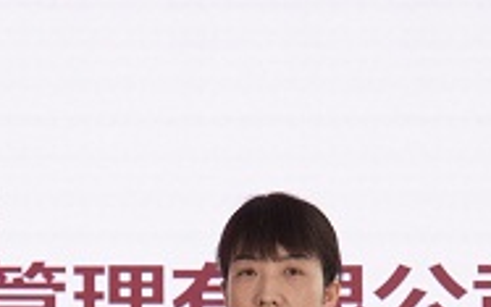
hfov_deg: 10.2
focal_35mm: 205
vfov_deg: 6.4
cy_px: 356
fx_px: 2744
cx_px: 129
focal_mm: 58
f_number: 4.5
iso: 500
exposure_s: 1/160
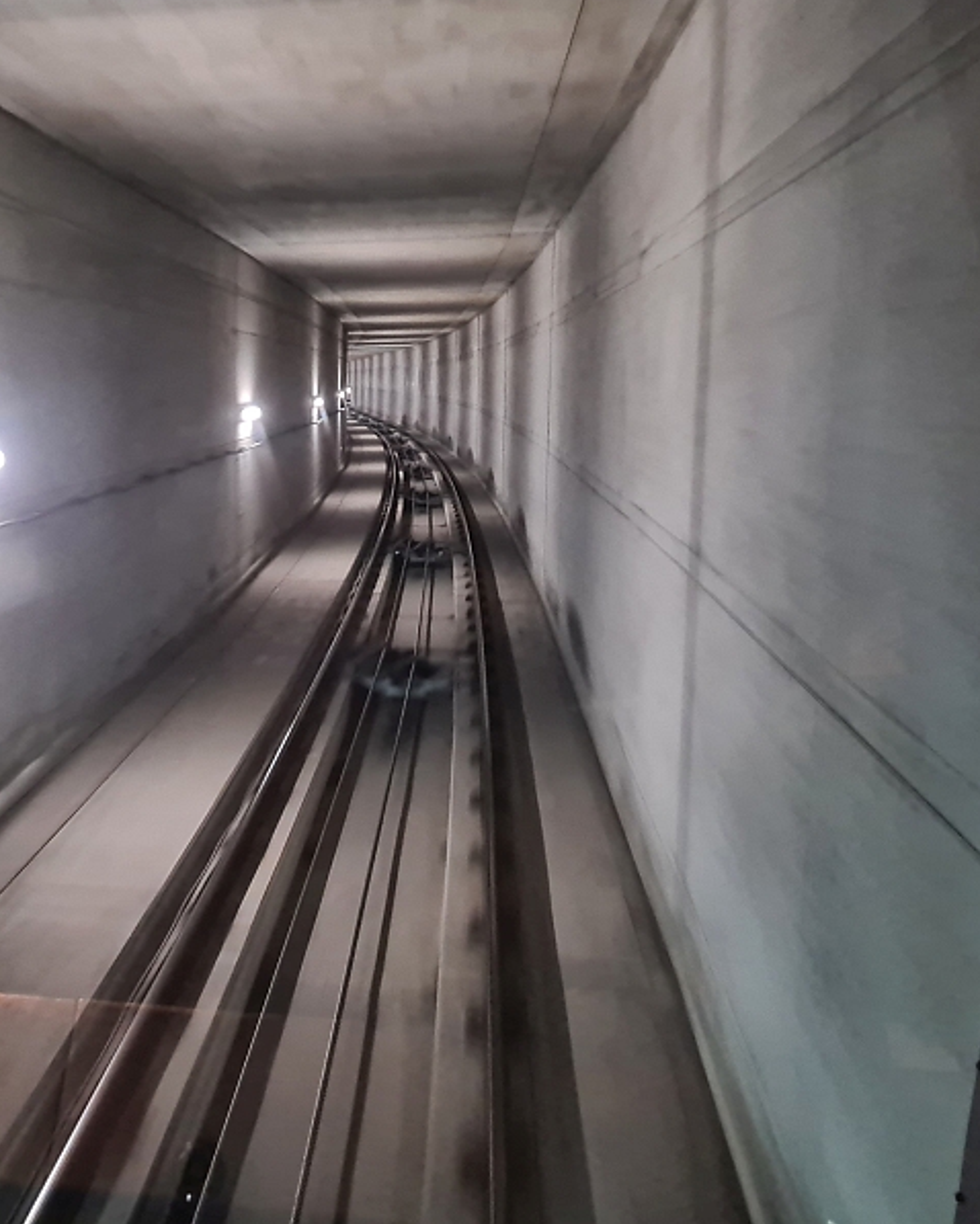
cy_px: 611
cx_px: 285
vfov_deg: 52.8
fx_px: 1232
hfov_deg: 42.5
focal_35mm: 34
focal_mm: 5.4
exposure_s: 1/25
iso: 800
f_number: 1.8
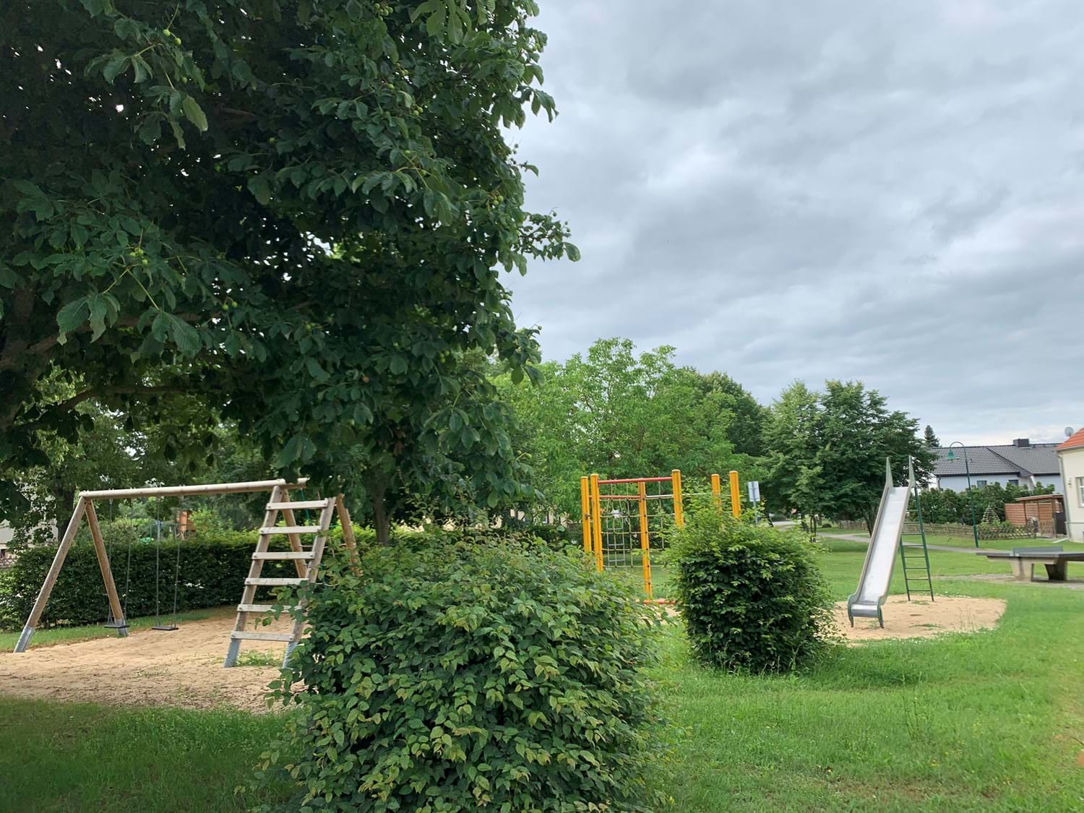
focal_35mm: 26
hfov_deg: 67.3
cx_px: 542
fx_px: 814
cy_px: 406
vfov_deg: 53.1
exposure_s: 1/1266
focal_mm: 4.25
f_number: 1.8
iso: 25
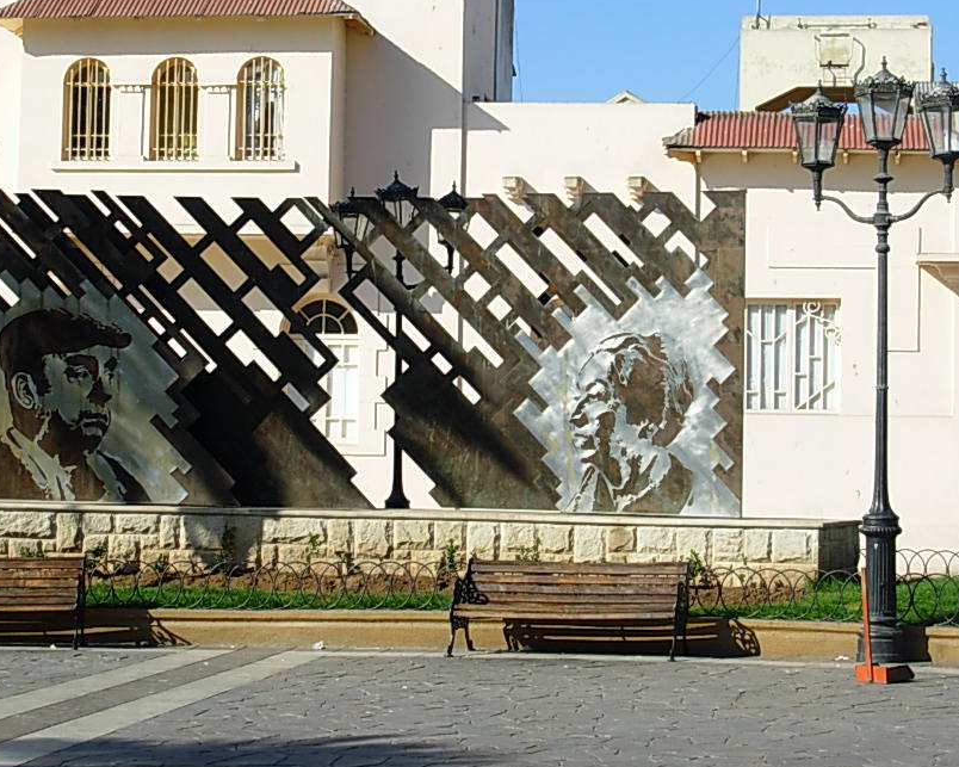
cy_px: 336
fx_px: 2469
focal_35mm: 87
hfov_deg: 22.0
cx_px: 462
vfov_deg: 17.7
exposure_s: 1/886
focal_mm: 11.5
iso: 50
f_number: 3.5
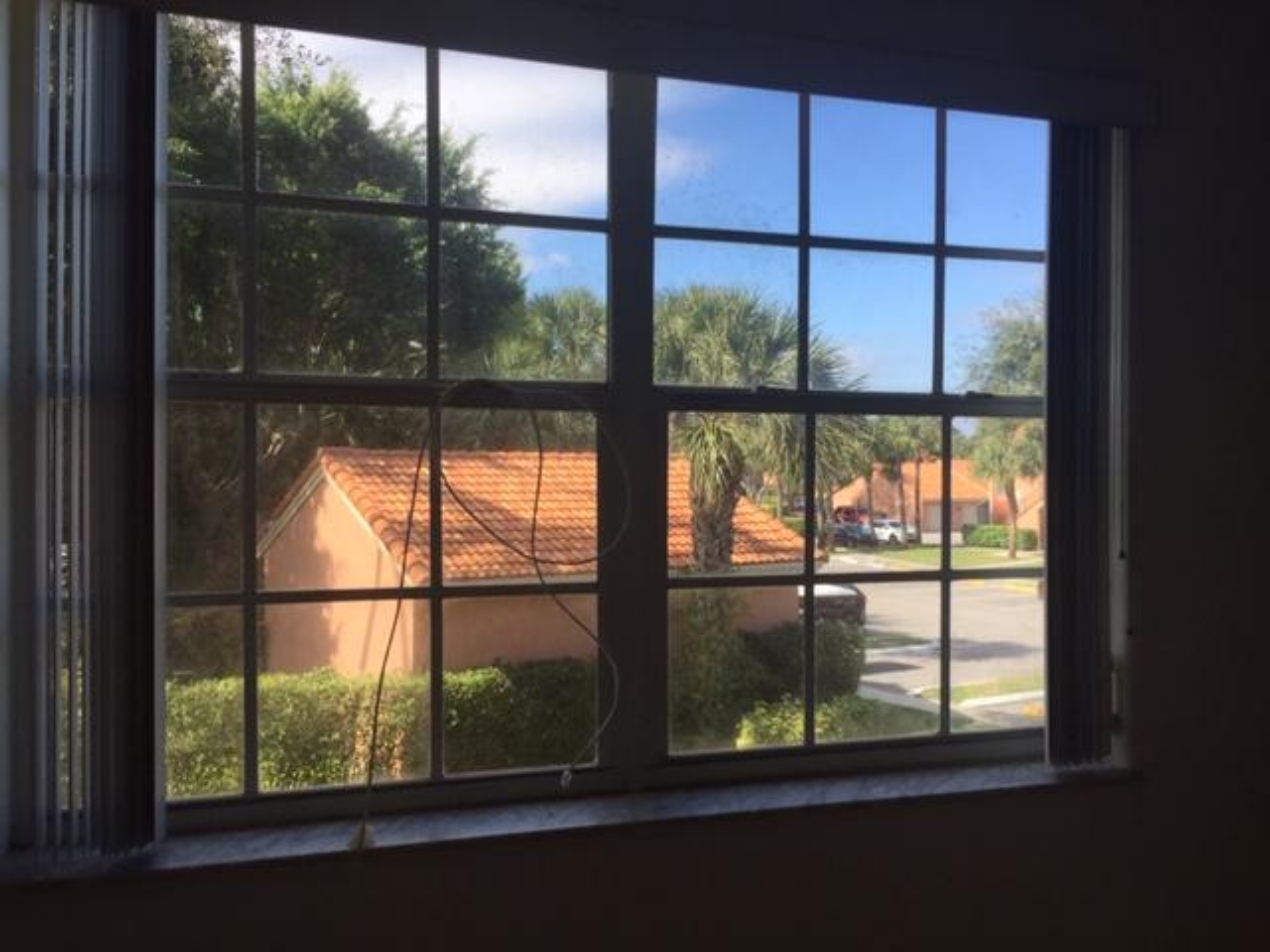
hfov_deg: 61.7
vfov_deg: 48.2
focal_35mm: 29
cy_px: 476
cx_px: 635
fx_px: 1064
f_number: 2.2
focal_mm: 4.15
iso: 32
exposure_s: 1/964
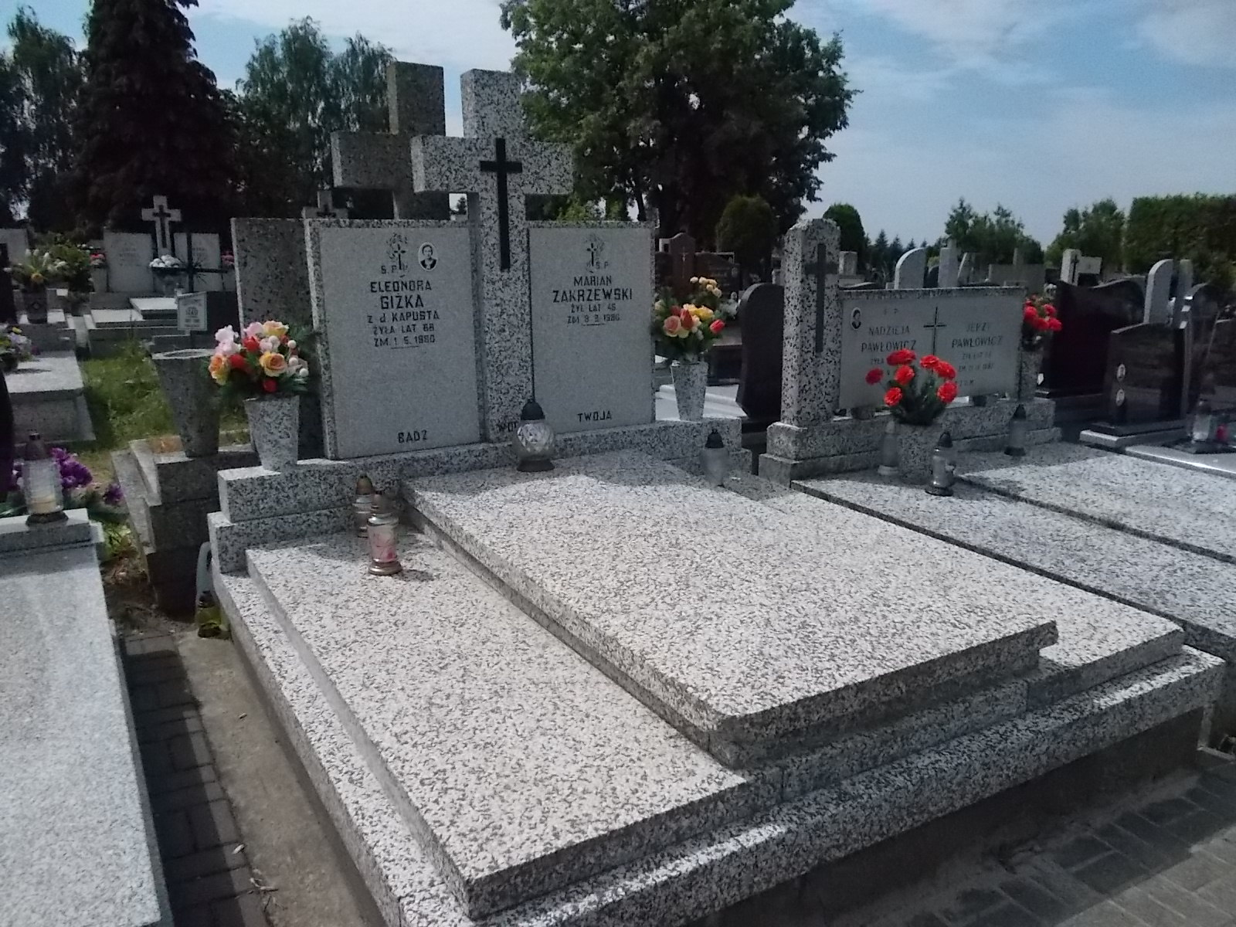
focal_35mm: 26
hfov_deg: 67.3
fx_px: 928
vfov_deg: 53.1
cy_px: 464
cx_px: 618
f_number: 8
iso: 400
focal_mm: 4.6
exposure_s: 1/2000
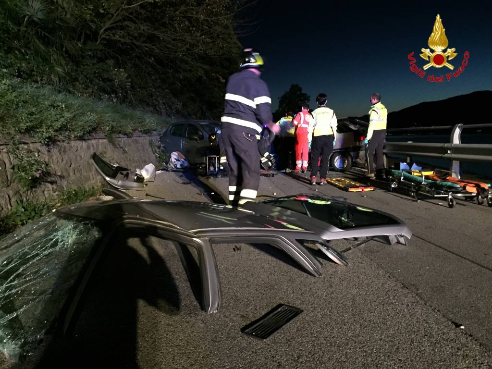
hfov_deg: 61.7
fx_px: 412
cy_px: 184
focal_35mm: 29
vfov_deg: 48.2
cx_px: 246
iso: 640
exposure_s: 1/17
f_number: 2.2
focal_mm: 4.15
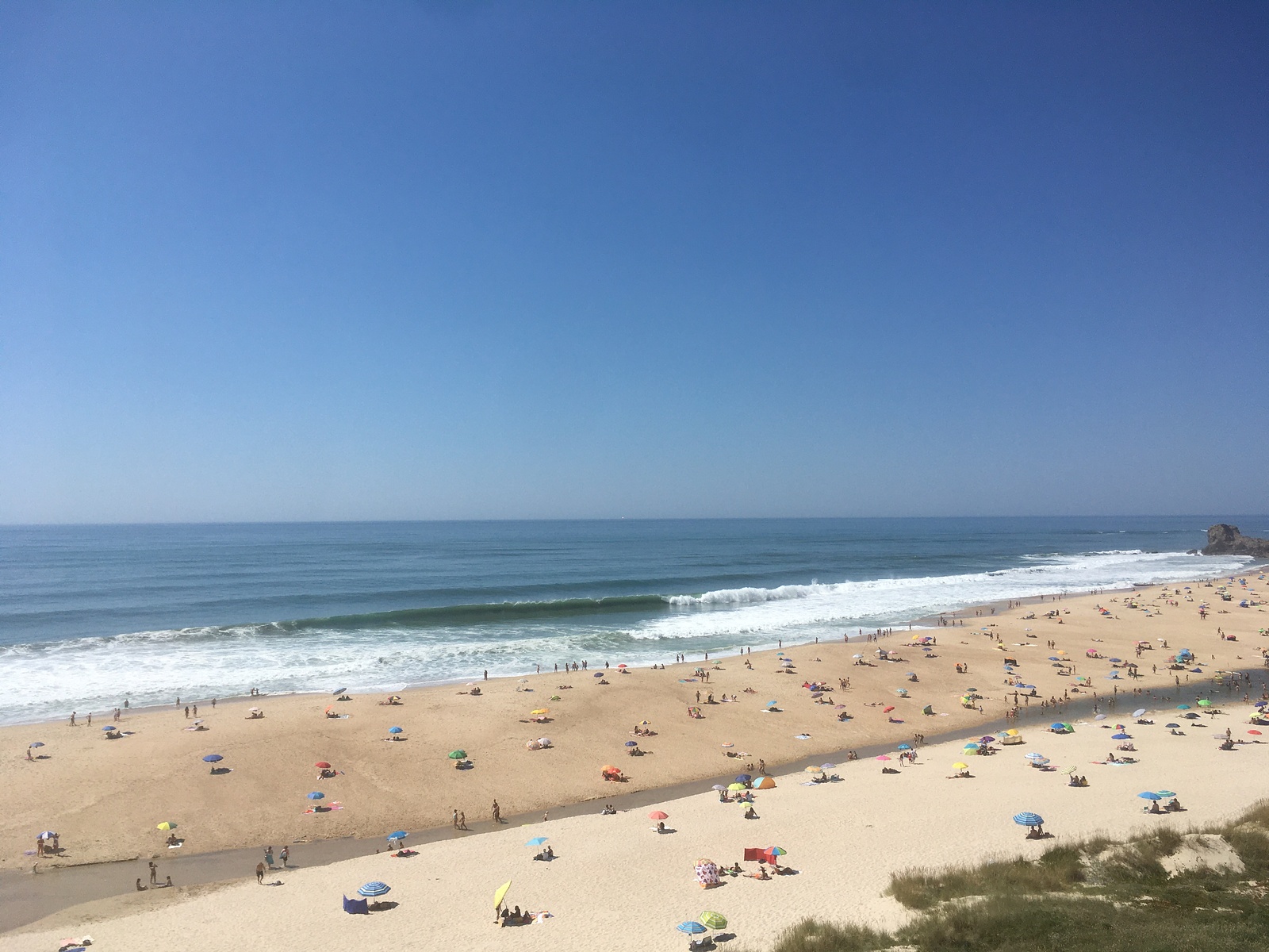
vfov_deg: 48.2
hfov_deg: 61.7
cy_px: 476
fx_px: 1063
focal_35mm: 29
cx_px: 634
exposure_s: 1/4049
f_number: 2.2
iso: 25
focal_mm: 4.15
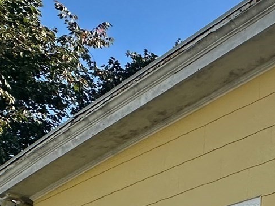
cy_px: 286
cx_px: 456
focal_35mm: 59
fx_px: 468
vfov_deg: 21.7
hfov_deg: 23.1
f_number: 2.2
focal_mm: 2.22
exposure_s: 1/850
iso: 40
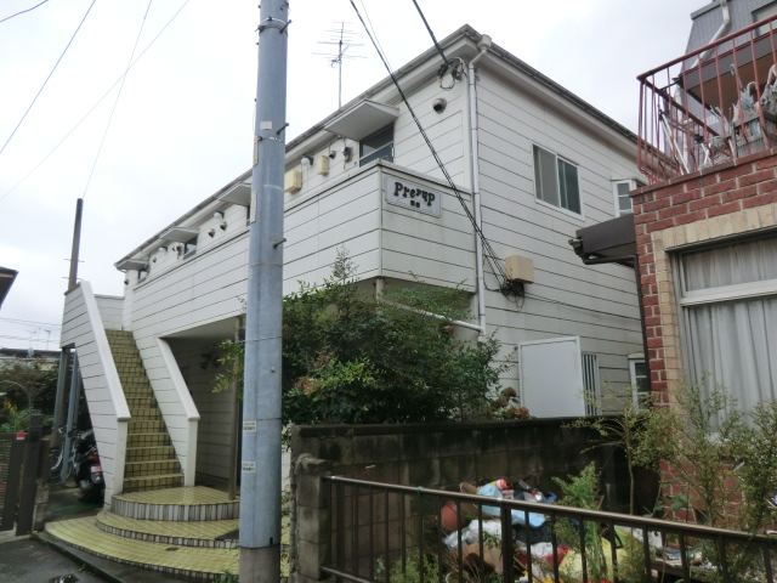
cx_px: 388
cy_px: 292
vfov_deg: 56.8
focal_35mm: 24
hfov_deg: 71.6
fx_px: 539
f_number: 3.2
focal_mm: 4.3
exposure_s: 1/500
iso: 80
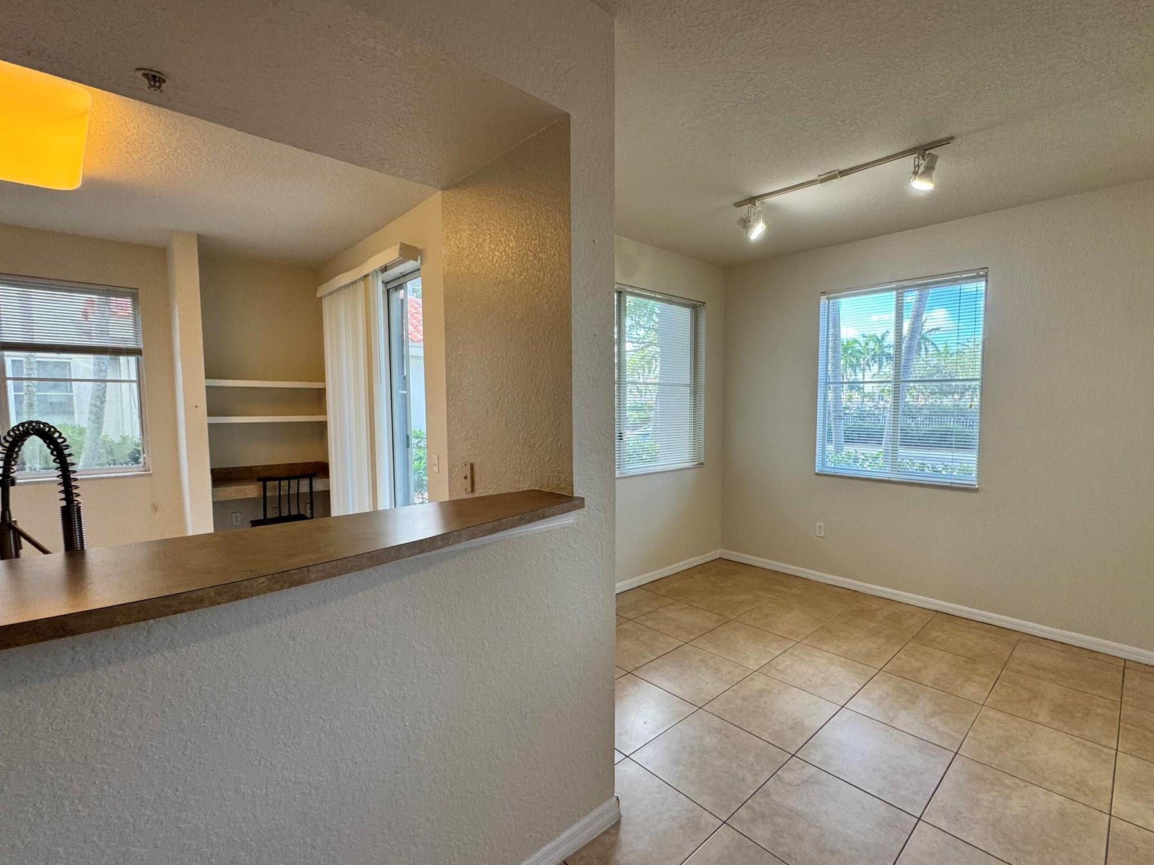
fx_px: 533
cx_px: 649
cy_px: 440
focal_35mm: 16
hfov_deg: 94.0
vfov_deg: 78.1
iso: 100
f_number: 2.2
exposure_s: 1/120
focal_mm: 2.22
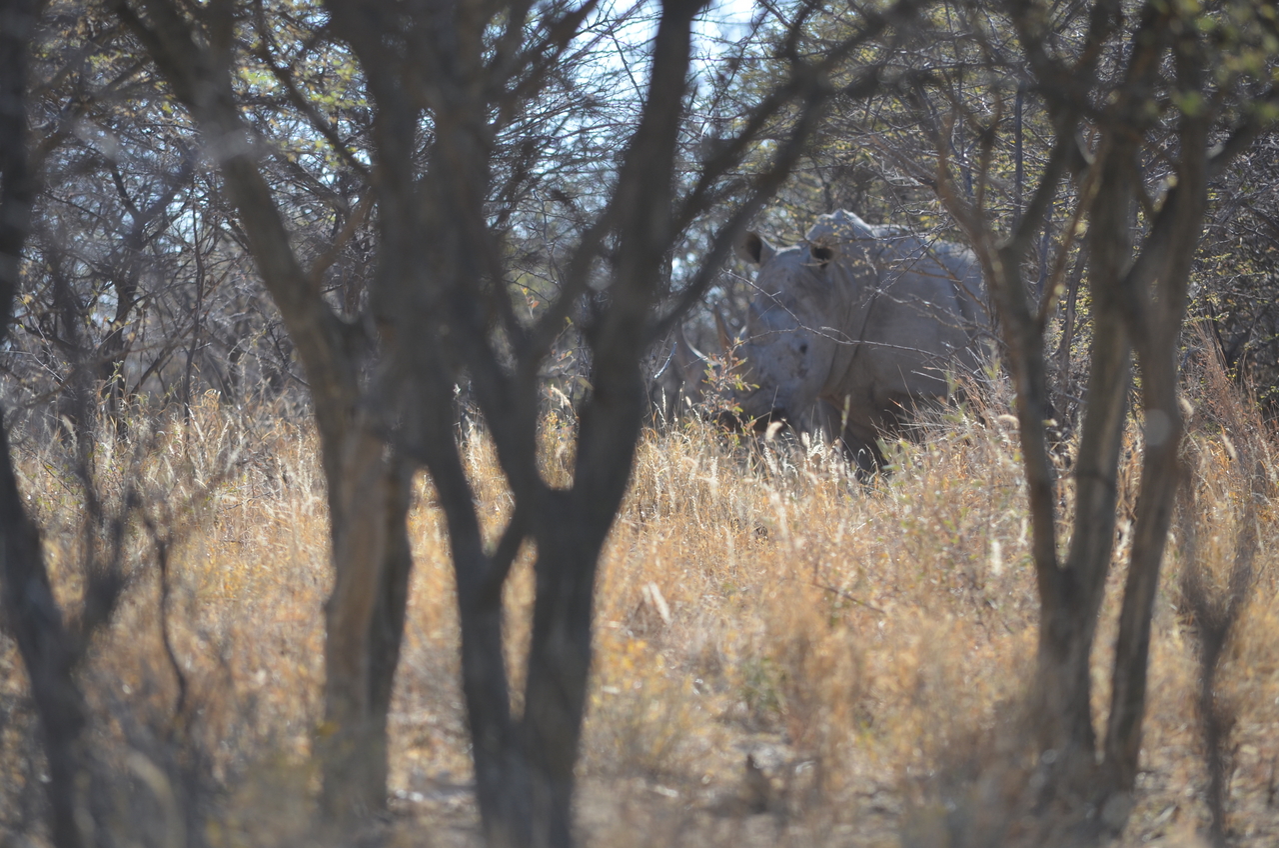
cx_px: 640
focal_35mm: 330
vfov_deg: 4.1
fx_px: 11701
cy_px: 424
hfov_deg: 6.3
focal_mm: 220
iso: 200
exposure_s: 1/500
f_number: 5.6
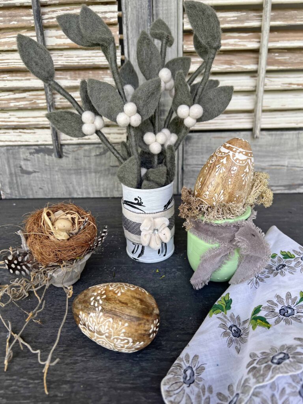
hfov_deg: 53.1
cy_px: 202
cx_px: 152
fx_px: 303
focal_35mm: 26
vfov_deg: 67.3
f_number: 1.5
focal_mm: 5.7
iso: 40
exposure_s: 1/248
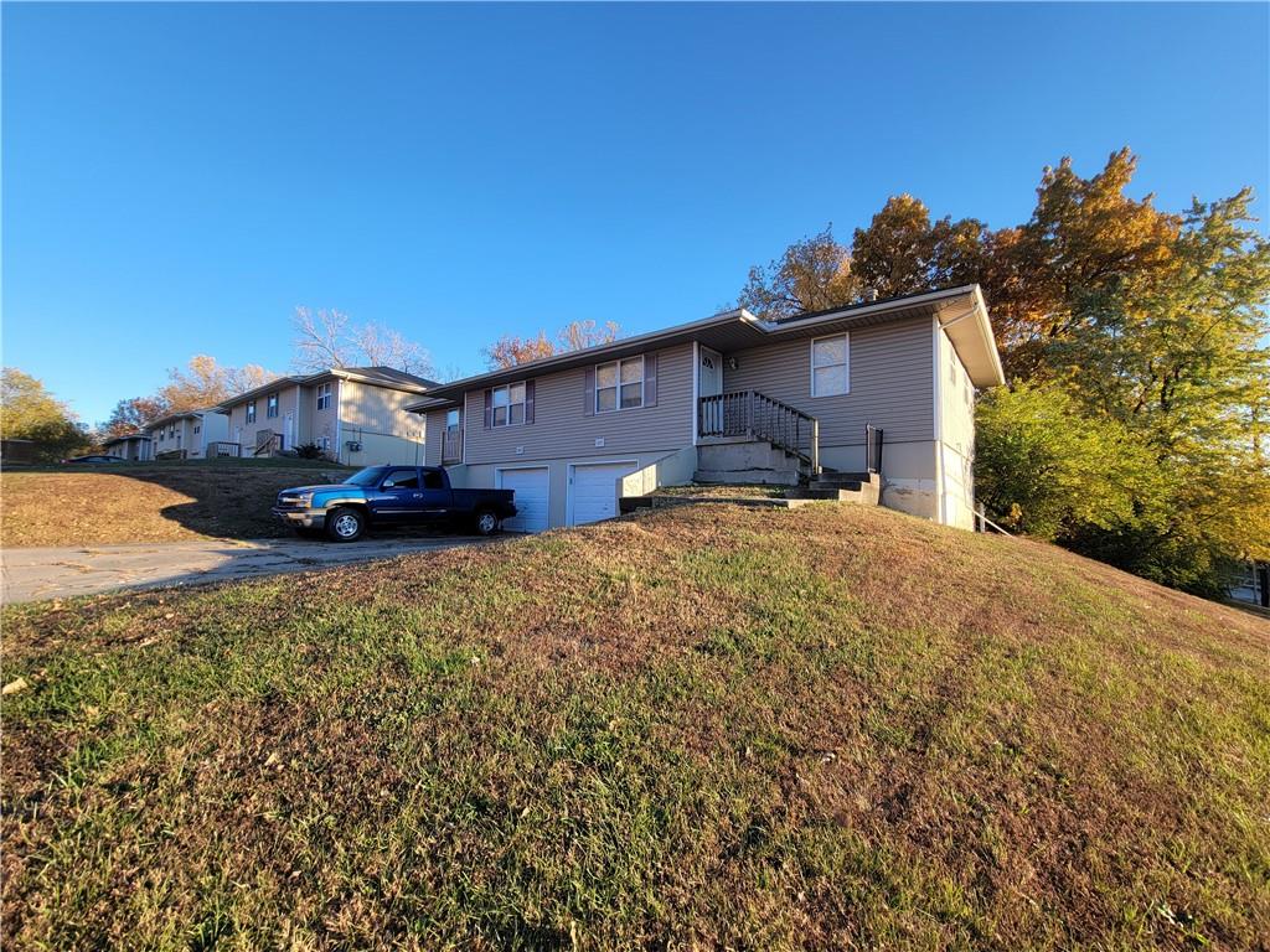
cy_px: 476
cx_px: 635
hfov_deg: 106.2
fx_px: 477
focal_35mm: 13
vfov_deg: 89.9
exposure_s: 1/383
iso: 50
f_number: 2.2
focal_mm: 2.2
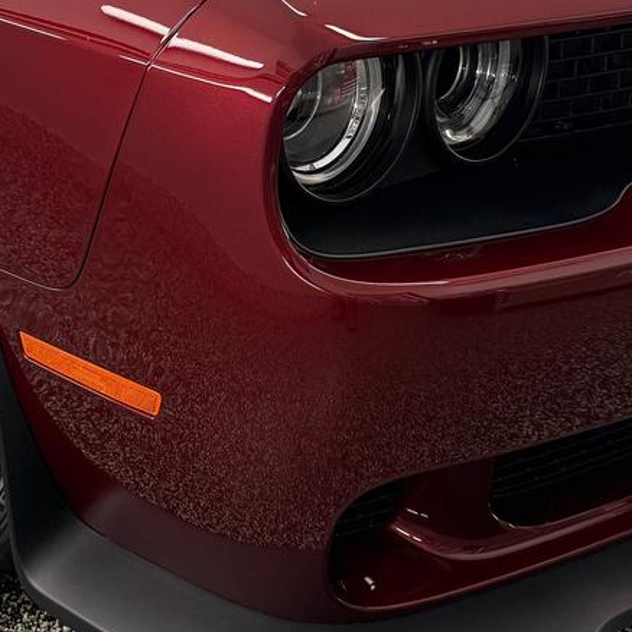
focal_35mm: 62
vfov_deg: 27.4
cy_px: 163
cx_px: 209
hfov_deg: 27.5
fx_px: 1281
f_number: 1.78
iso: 200
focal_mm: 6.76
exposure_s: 1/179
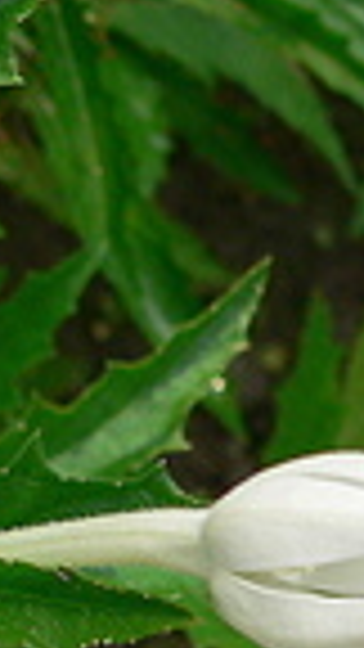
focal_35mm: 136
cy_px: 493
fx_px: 2334
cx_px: -593
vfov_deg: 15.7
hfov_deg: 8.0
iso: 80
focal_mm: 6
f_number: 4
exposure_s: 1/320
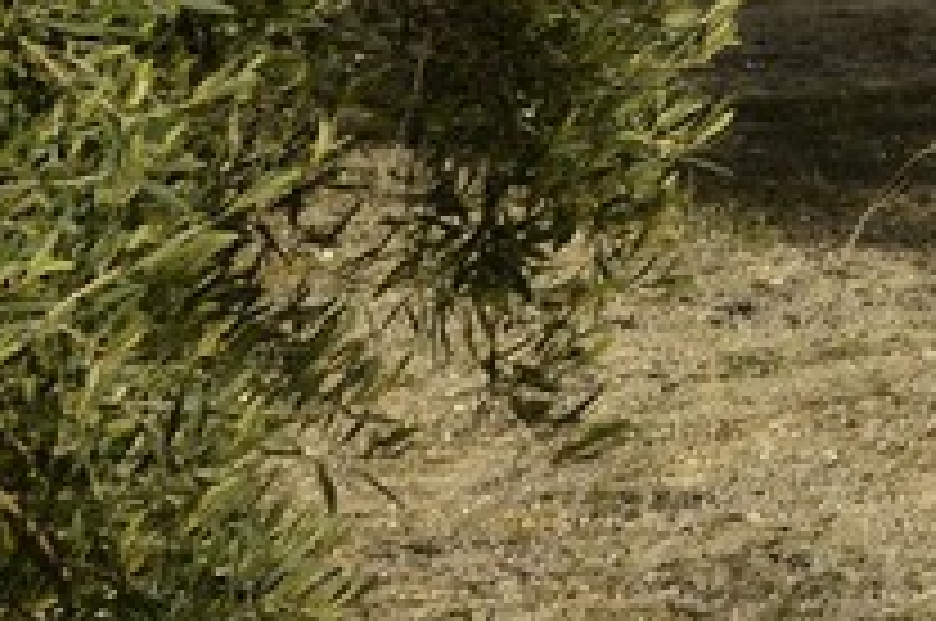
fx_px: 7606
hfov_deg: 6.5
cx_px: 2718
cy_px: -1431
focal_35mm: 293
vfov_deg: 4.4
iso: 200
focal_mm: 38
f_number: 13
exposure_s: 1/200
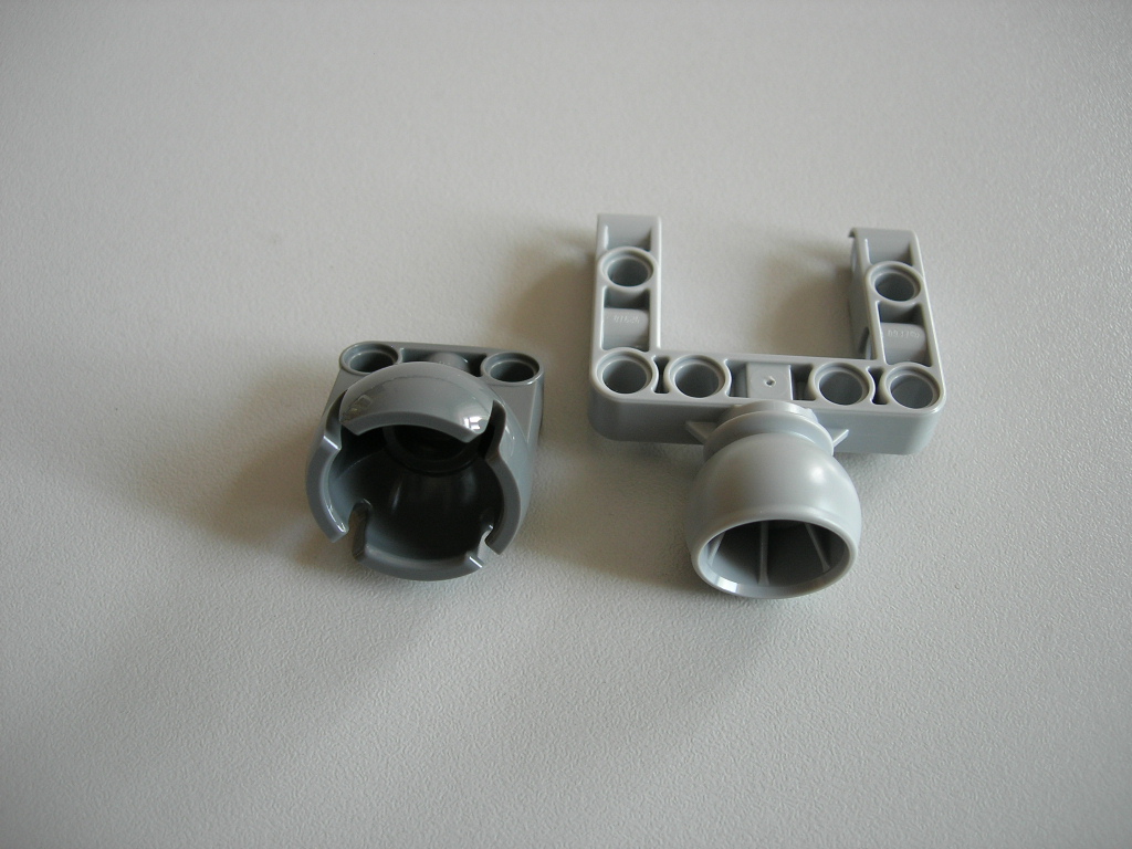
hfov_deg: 49.0
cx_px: 566
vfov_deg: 37.7
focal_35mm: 38
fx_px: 1243
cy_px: 424
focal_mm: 7.8
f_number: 2.8
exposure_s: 1/11.7
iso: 64
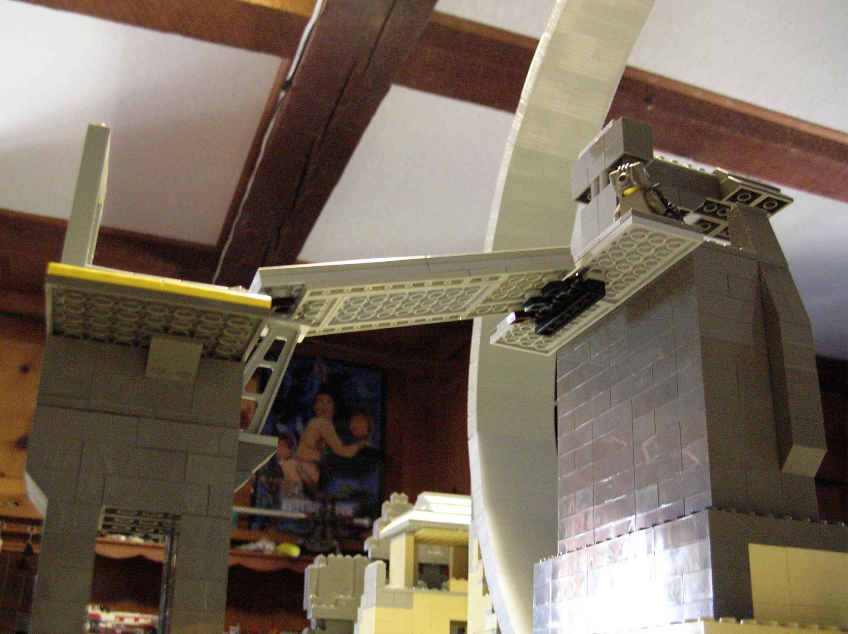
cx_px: 424
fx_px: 881
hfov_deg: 51.4
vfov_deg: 39.6
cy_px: 317
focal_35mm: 36
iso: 300
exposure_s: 1/1.6
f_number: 2.7
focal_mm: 6
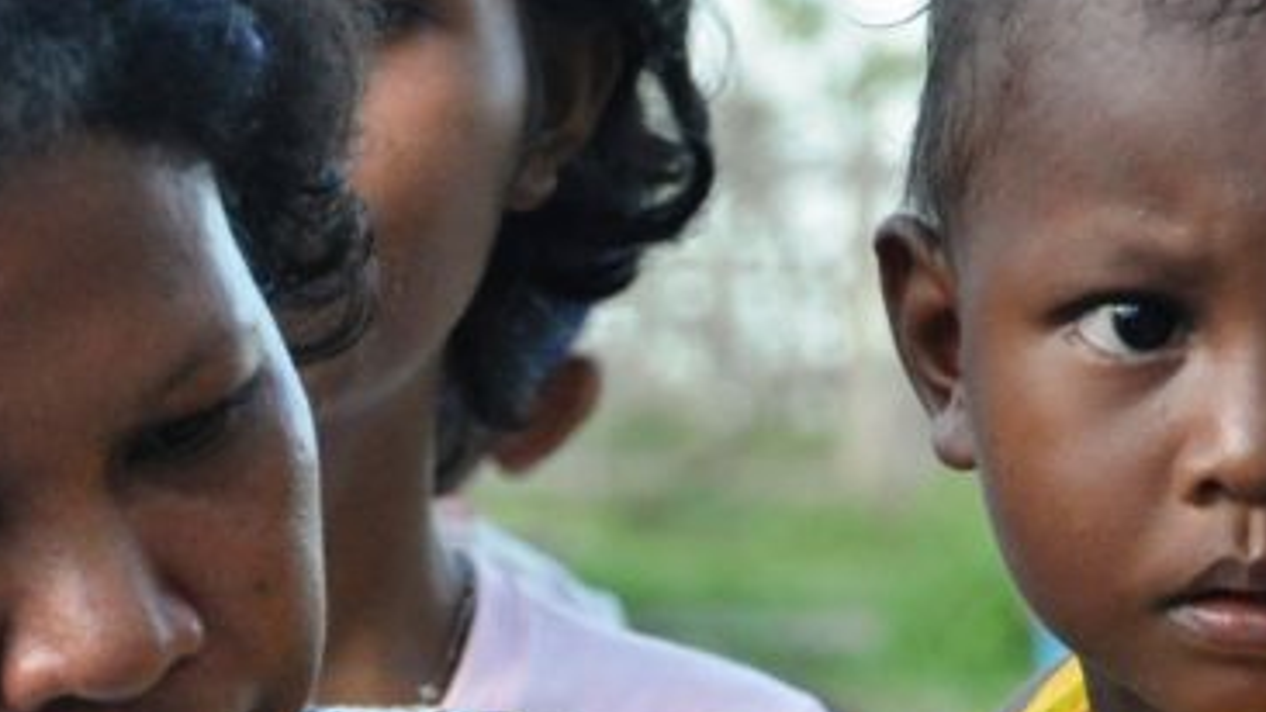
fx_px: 9584
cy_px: 944
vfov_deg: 4.2
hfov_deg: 7.6
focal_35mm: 285
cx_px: 751
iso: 800
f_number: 5.3
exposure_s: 1/500
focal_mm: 65
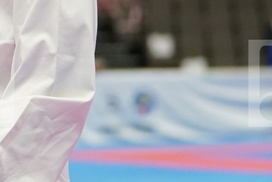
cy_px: -86
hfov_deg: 6.2
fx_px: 2501
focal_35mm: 331
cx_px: -30
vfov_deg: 4.1
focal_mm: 70
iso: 3200
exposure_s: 1/1000
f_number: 2.8
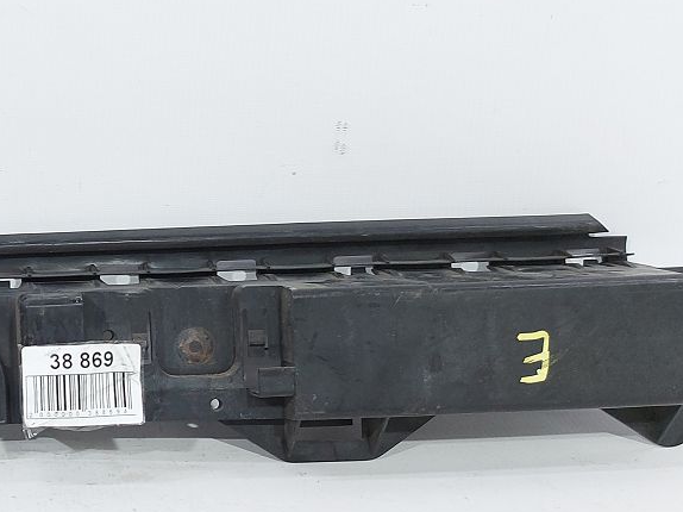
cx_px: -80
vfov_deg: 25.2
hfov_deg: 29.7
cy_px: 280
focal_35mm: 58
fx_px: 1144
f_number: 1.8
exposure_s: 1/50
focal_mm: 5.23
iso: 80
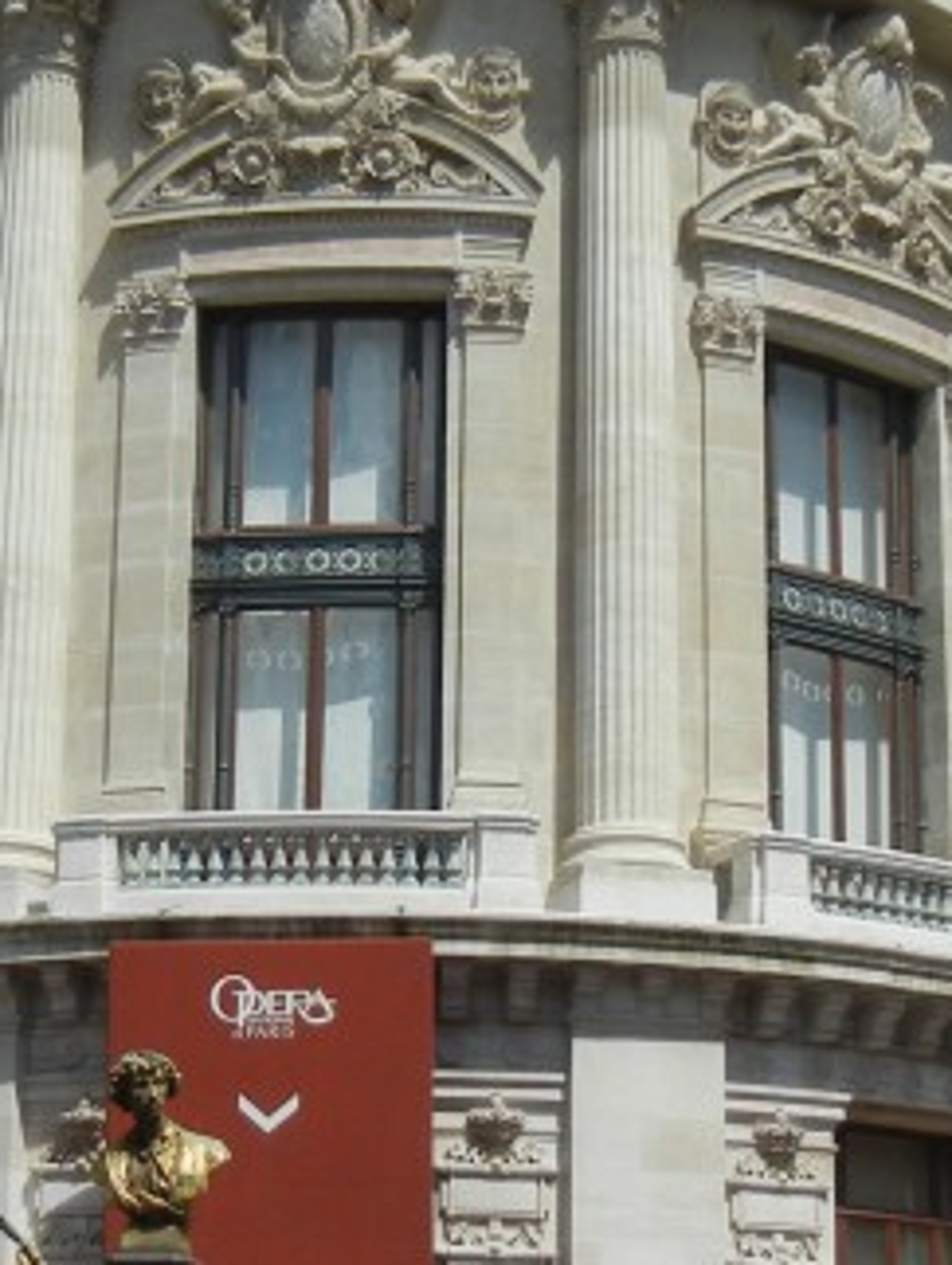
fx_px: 3477
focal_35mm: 95
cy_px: 638
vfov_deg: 20.6
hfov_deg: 15.6
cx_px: 415
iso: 160
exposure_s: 1/588
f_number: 7
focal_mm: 5.4
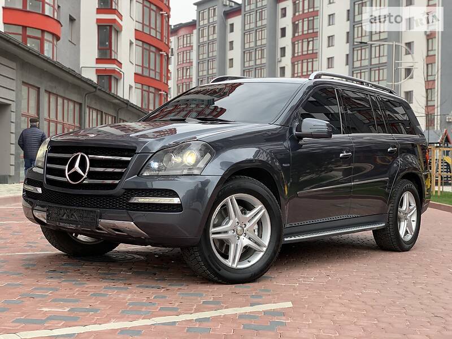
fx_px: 679
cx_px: 226
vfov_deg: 28.0
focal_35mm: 52
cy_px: 170
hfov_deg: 36.8
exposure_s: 1/122
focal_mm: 6
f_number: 2.4
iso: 20
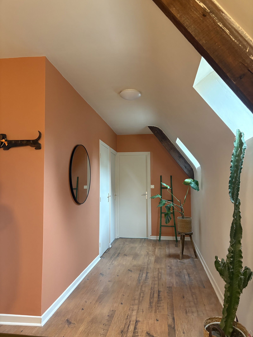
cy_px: 168
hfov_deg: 53.1
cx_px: 126
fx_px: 253
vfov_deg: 67.3
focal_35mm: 26
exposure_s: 1/33
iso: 400
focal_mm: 5.96
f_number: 1.6
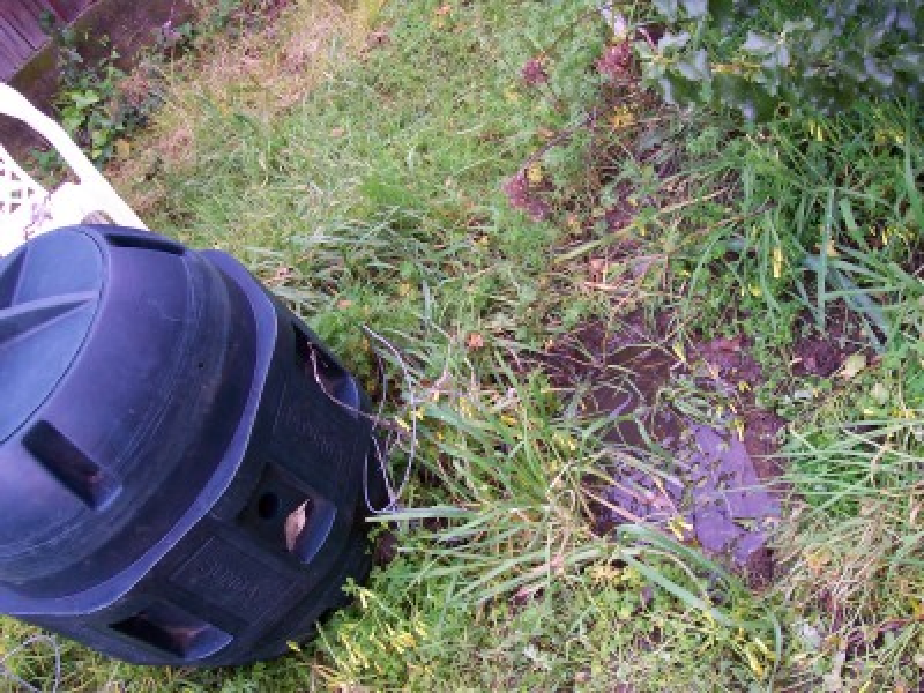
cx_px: 462
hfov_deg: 50.1
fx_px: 988
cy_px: 346
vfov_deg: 38.7
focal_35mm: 37
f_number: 2.8
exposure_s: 1/45
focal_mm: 5.6
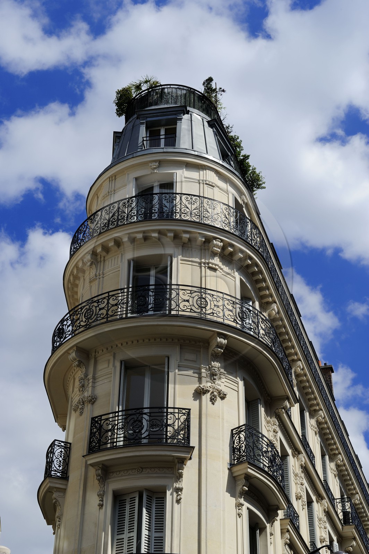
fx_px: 924
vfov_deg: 33.4
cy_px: 277
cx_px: 184
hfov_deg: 22.6
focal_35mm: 60
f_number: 16
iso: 200
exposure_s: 1/160
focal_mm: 60
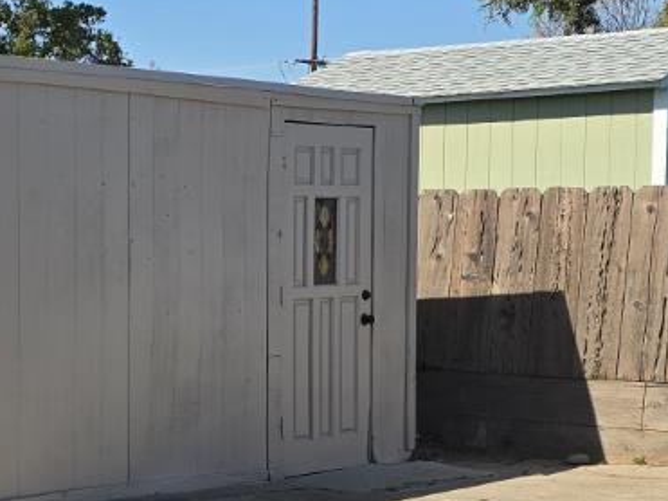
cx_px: 7
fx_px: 1794
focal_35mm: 93
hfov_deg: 20.4
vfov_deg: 15.7
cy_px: 450
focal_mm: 6.3
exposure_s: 1/1027
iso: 12
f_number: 1.7
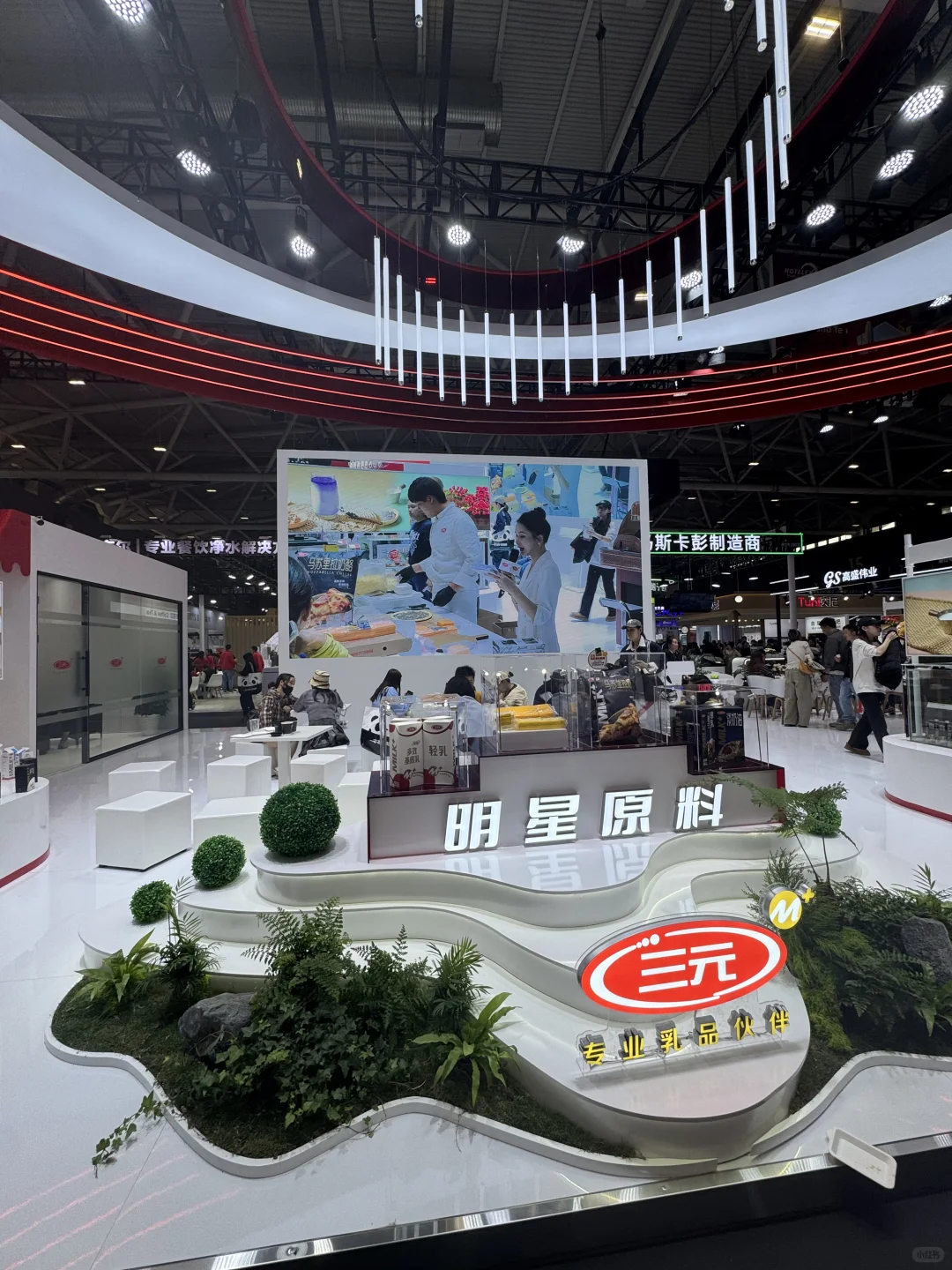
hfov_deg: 85.7
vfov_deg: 102.1
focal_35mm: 14
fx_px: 513
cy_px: 635
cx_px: 476
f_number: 2.2
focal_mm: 2.22
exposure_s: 1/293
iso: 40
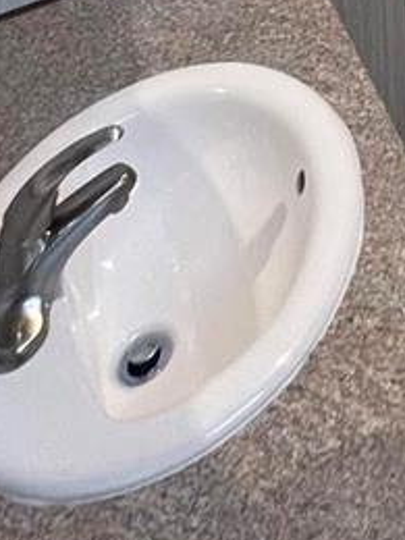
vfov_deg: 17.2
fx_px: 936
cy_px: -642
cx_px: 625
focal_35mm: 60
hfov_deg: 20.5
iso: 400
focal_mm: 1.57
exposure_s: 1/60
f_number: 1.8
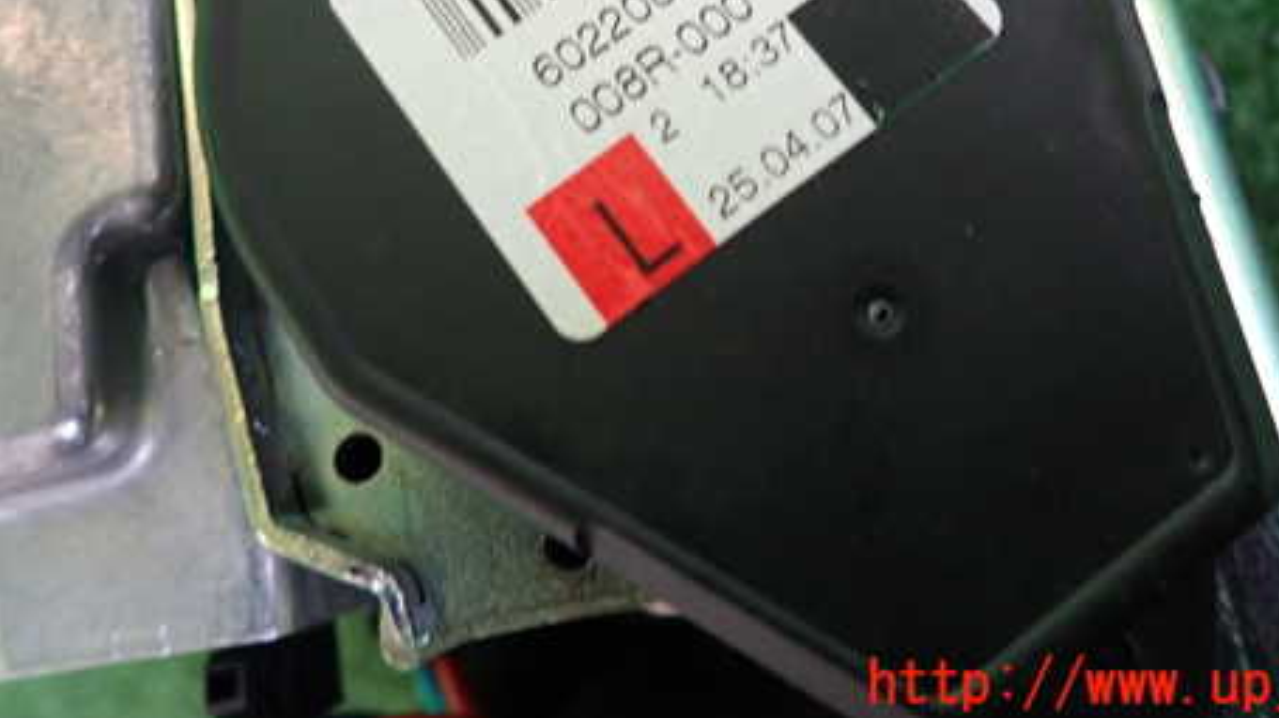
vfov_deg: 31.4
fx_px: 1220
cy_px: 87
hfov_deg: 55.3
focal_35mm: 36
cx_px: 659
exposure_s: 1/30
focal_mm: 4.5
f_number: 2
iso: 250
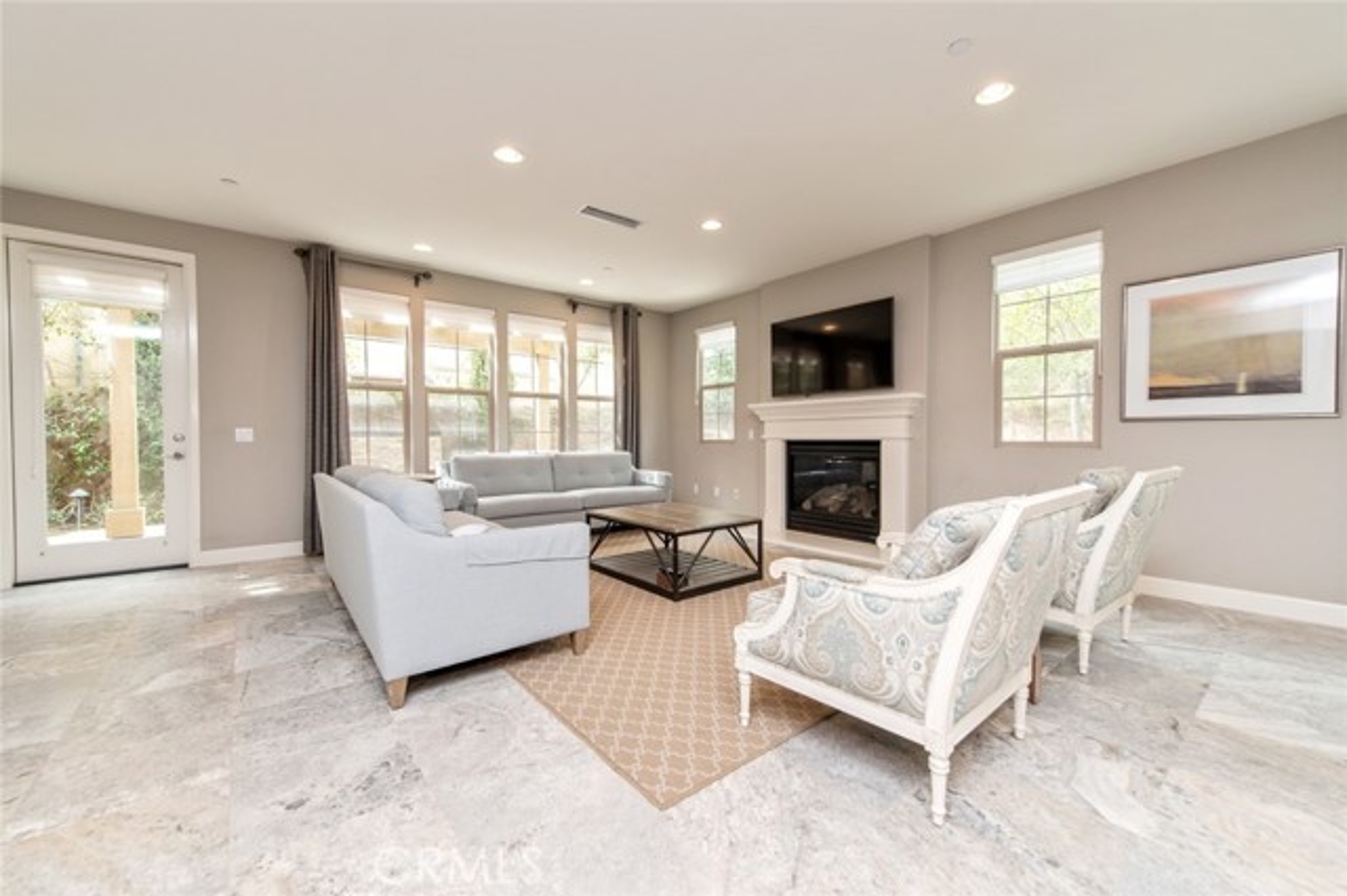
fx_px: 524
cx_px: 674
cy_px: 448
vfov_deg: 81.1
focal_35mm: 14
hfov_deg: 104.3
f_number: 4
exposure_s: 1/60
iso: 250
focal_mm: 14
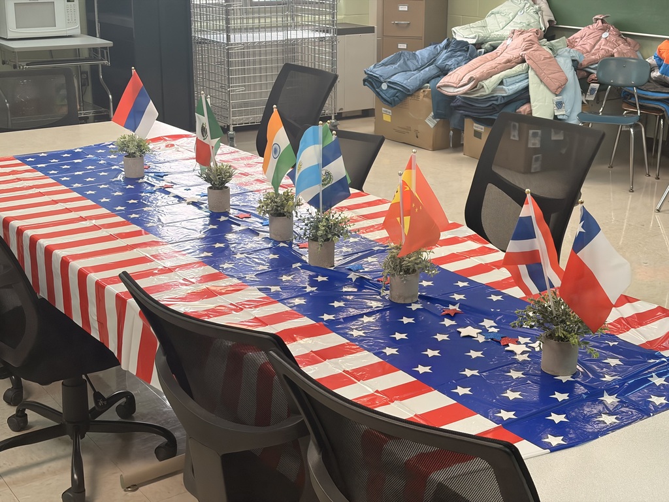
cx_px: 334
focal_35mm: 52
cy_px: 251
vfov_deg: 28.0
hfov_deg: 36.8
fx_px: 1005
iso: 50
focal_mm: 5.96
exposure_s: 1/60
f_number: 1.6
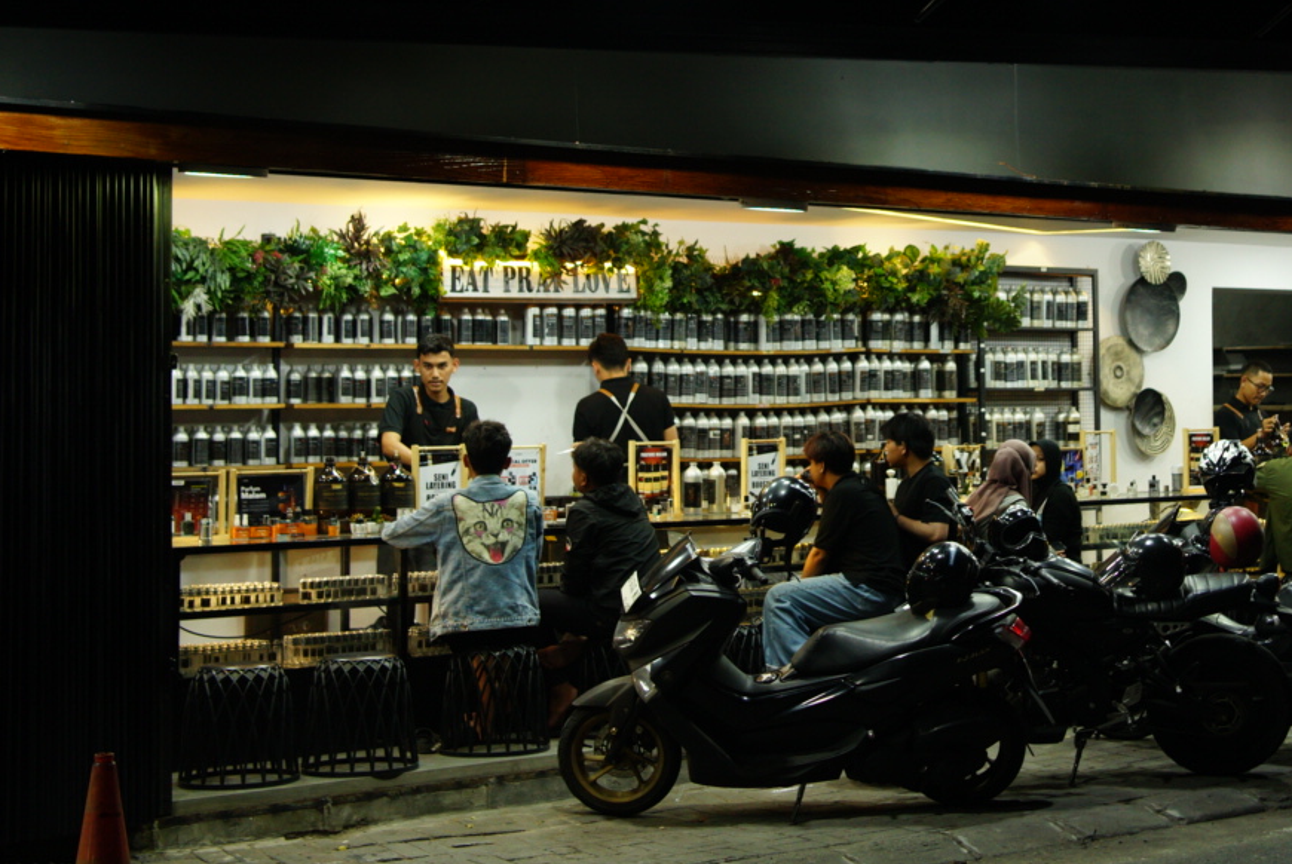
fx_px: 2335
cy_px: 242
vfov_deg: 20.8
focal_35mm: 65
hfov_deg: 30.4
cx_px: 961
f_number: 2.5
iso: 800
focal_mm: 35
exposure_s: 1/250
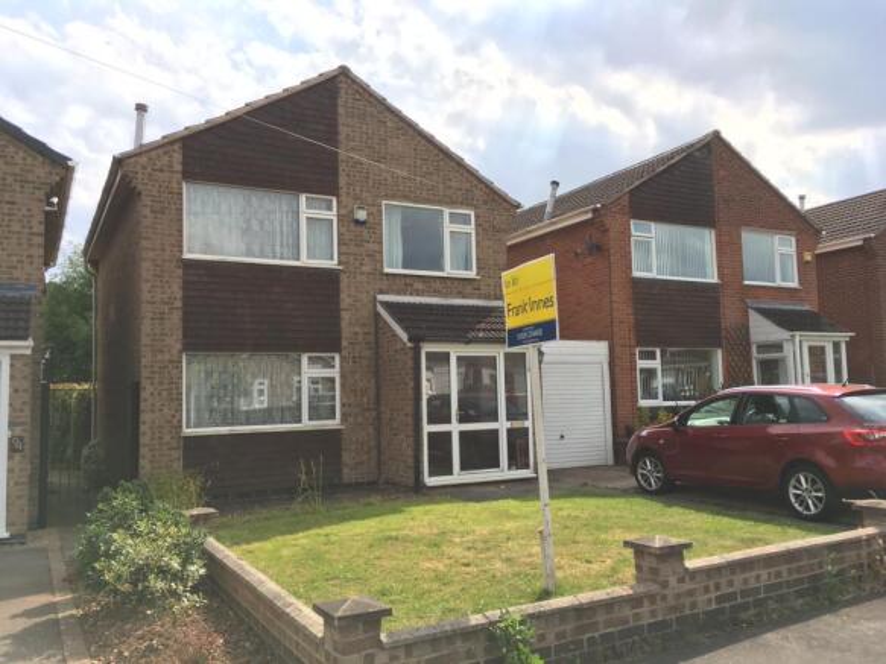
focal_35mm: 29
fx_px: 742
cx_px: 443
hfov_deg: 61.7
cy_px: 332
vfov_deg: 48.2
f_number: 2.2
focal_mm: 4.15
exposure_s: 1/668
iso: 25
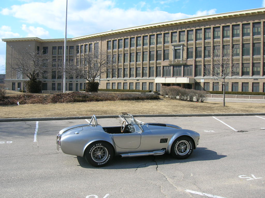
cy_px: 99
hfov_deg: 54.0
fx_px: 260
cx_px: 132
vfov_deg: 41.8
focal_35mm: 34
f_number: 4.9
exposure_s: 1/283
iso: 50
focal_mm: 5.7
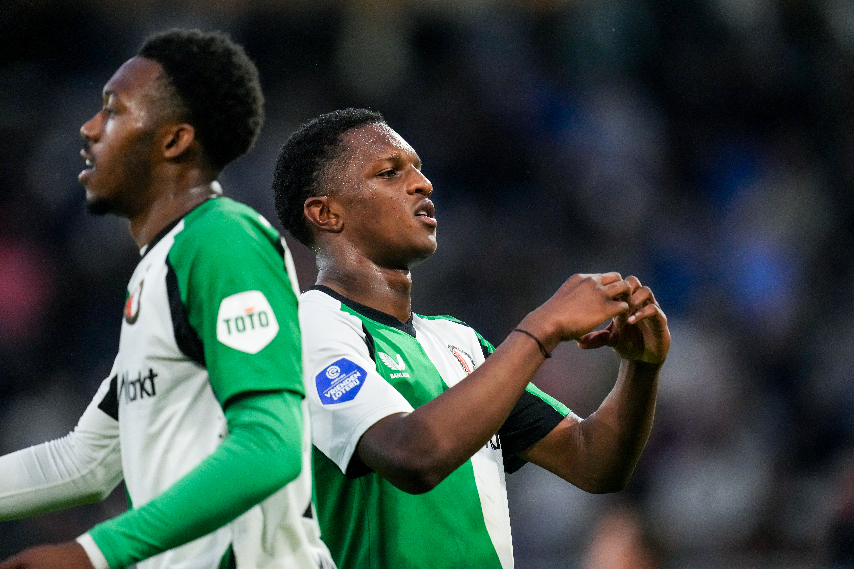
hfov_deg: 3.7
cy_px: 284
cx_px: 427
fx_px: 13283
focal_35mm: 560
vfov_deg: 2.5
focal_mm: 560
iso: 6400
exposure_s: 1/1600
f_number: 4
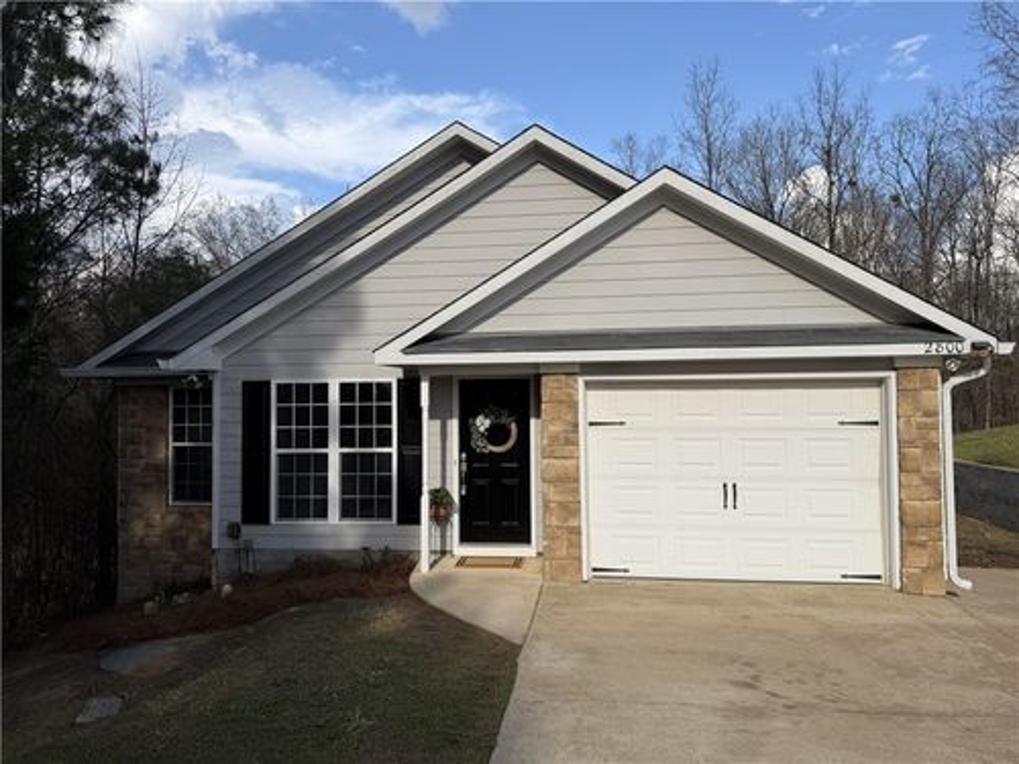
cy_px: 382
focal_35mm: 24
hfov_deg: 71.6
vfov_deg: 56.8
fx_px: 706
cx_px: 510
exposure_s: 1/3584
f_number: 1.78
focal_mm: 6.76
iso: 80
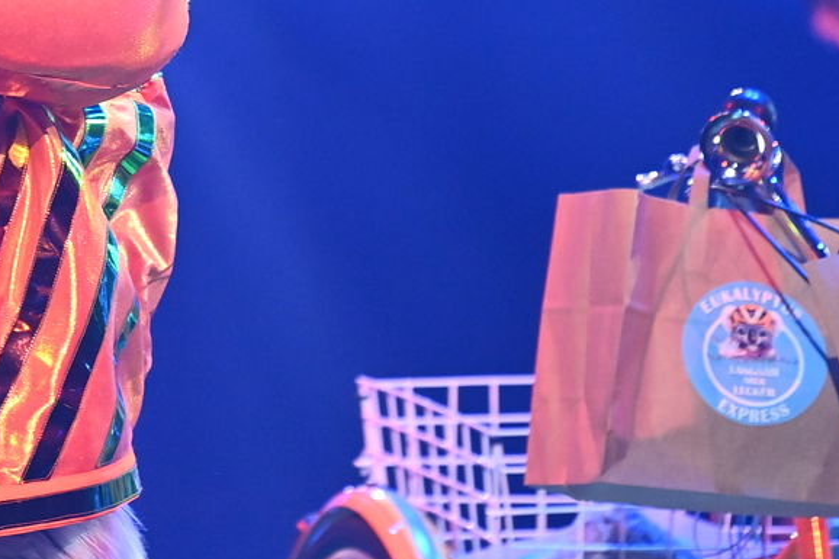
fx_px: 12907
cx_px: -29
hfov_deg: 3.7
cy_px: -167
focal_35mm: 554
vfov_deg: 2.5
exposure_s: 1/400
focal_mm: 200
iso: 3200
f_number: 2.8
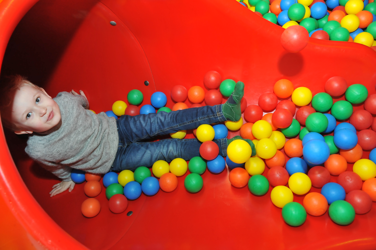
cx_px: 188
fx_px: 251
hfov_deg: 73.8
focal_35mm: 24
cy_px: 125
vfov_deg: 53.1
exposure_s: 1/60
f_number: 9
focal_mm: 24
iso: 2000
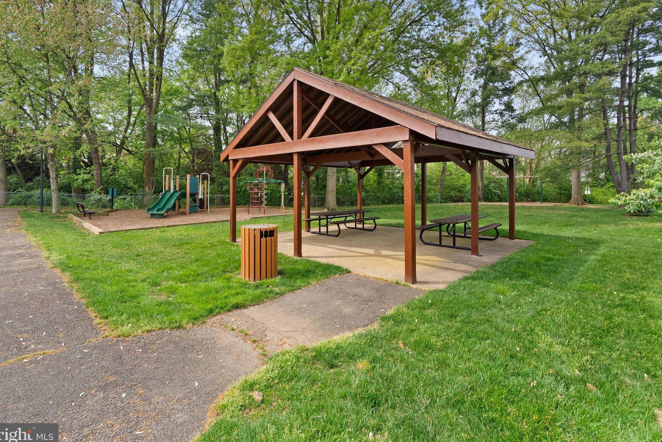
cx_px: 334
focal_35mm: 17
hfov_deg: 93.3
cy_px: 213
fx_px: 313
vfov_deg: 70.5
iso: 320
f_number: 10
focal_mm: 16
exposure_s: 1/50
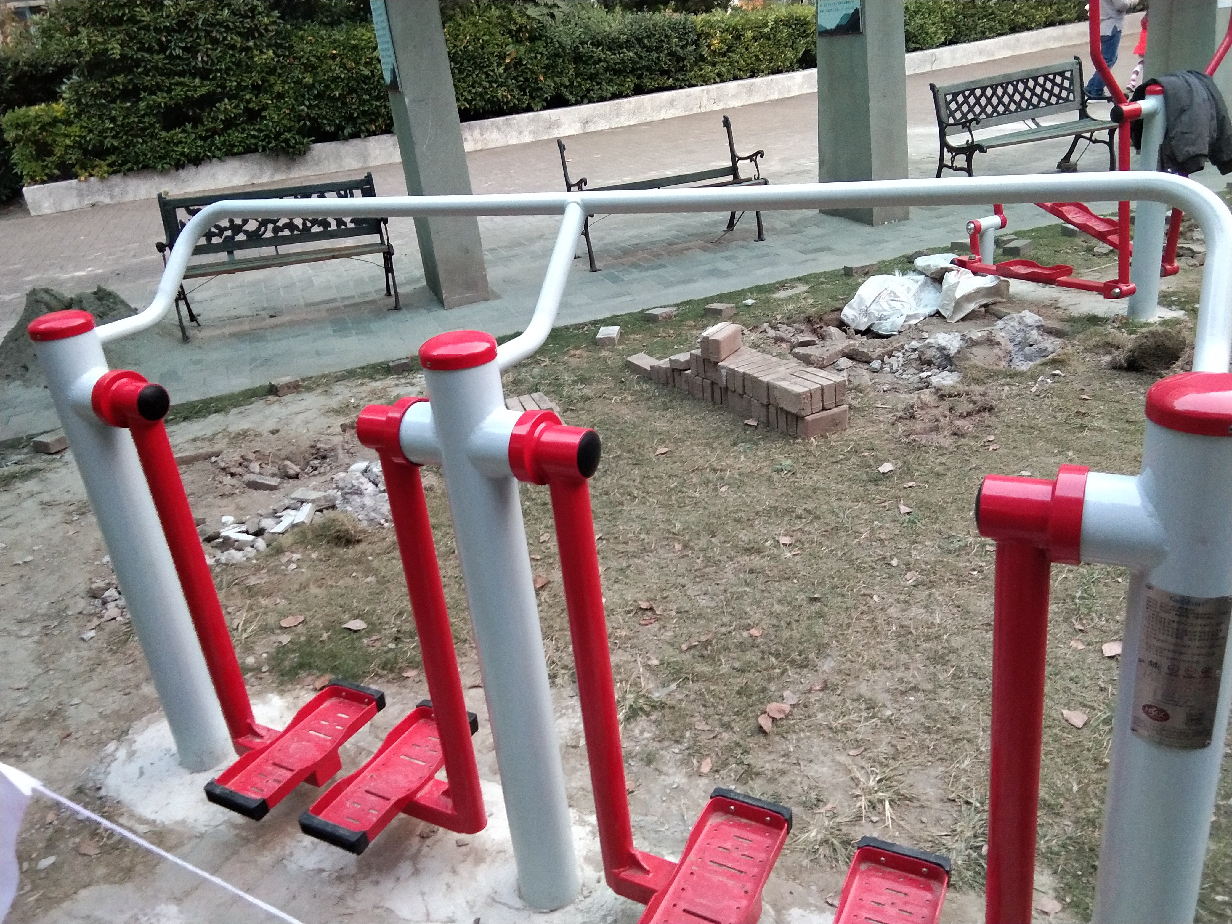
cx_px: 616
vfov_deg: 45.4
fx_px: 1103
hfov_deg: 58.4
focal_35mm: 31
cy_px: 462
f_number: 2.2
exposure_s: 1/33.3
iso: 500
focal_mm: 3.69
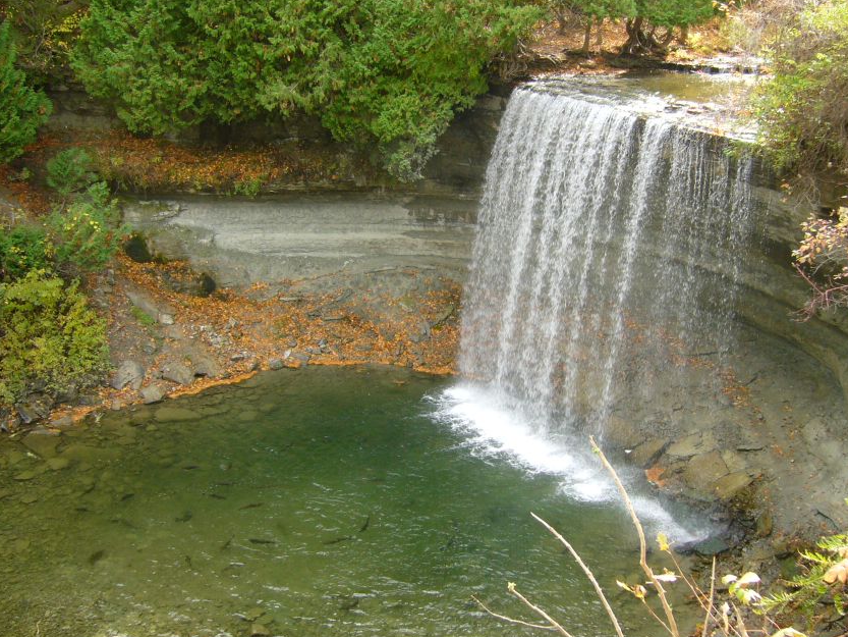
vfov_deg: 33.6
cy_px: 273
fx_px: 1054
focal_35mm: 43
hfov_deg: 43.8
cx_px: 452
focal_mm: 5.8
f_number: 2.8
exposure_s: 1/125
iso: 100
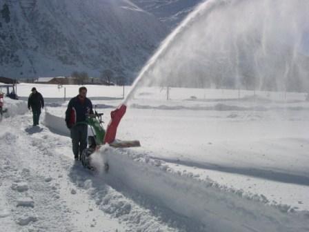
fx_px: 339
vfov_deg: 37.7
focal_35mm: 38
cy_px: 116
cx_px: 154
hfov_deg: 49.0
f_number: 7.6
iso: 100
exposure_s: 1/990
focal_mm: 8
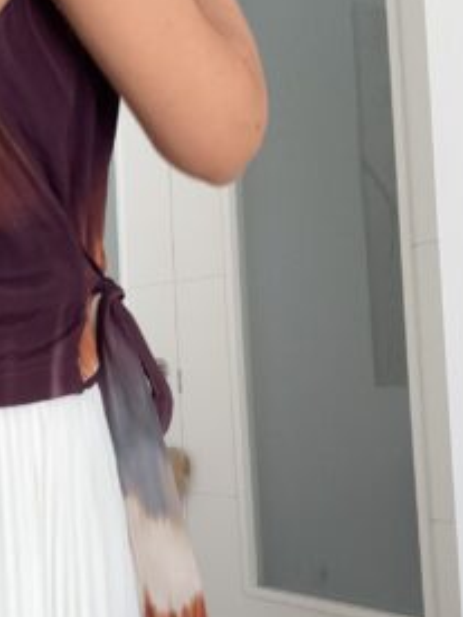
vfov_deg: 38.2
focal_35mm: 50
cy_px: 331
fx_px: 892
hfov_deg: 27.4
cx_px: -2
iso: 80
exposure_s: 1/60
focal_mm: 2.69
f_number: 1.9
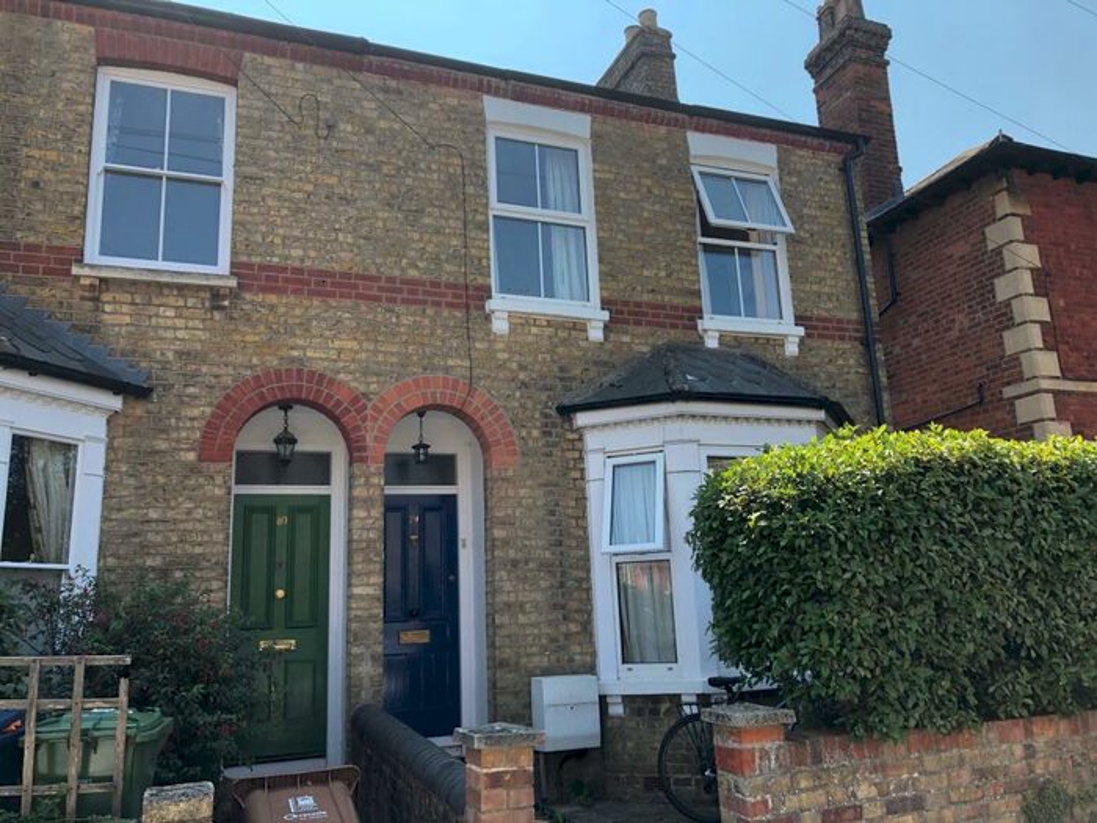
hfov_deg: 63.4
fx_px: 887
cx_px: 548
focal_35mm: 28
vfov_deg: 49.7
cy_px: 412
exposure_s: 1/600
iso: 20
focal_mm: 3.99
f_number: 1.8
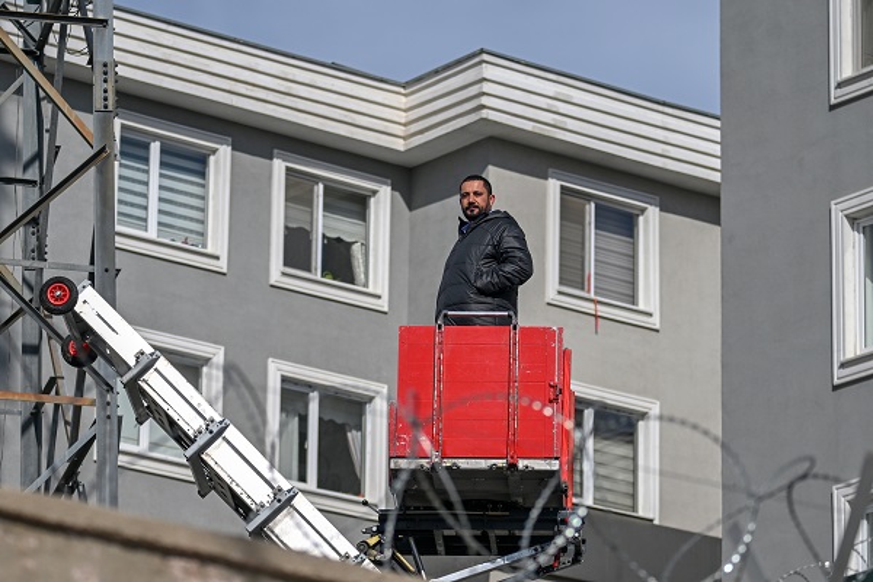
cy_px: 291
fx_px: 4365
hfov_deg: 11.4
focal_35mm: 180
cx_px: 436
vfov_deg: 7.6
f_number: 4.5
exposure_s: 1/4000
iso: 200
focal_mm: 120
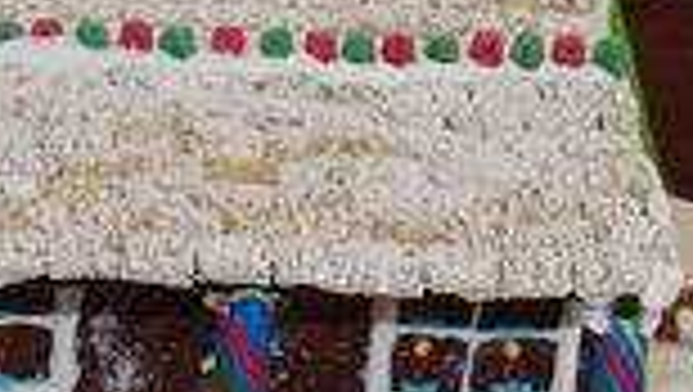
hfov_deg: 12.6
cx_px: 176
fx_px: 3127
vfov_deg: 7.2
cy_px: 320
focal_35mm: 170
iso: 250
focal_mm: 10.8
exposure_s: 1/50
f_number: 2.8
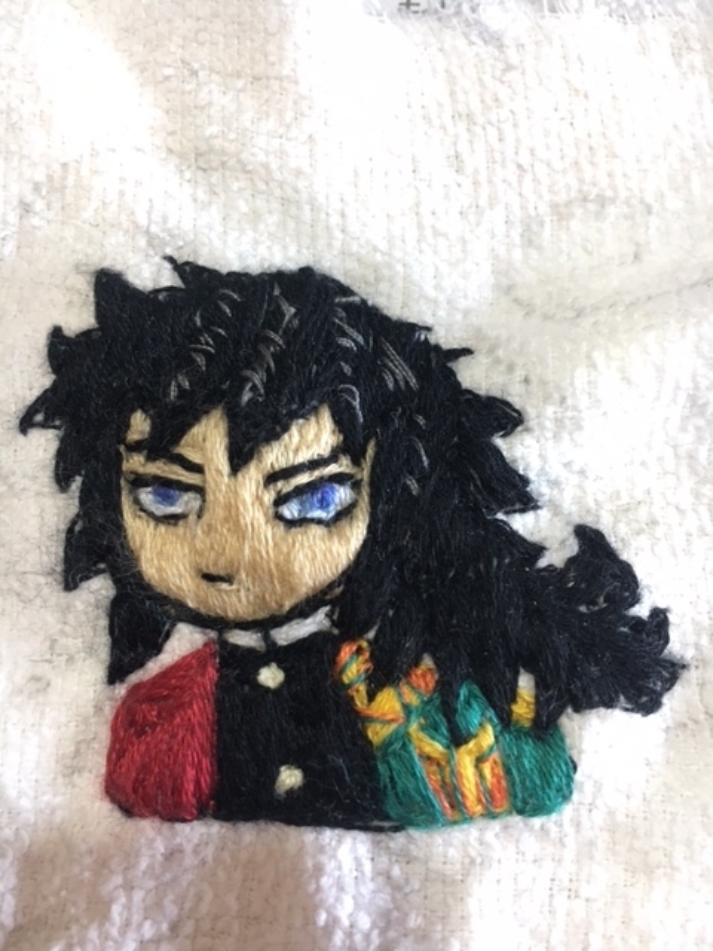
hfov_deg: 48.2
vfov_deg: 61.7
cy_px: 476
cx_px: 356
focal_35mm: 29
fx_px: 796
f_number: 2.2
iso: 80
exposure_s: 1/30
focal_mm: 4.15
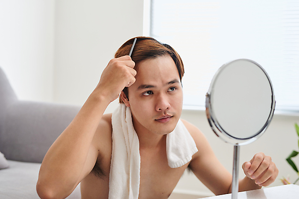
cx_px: 150
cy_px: 100
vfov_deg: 27.0
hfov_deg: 39.6
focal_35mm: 50
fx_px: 415
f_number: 2.8
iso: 200
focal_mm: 50
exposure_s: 1/125
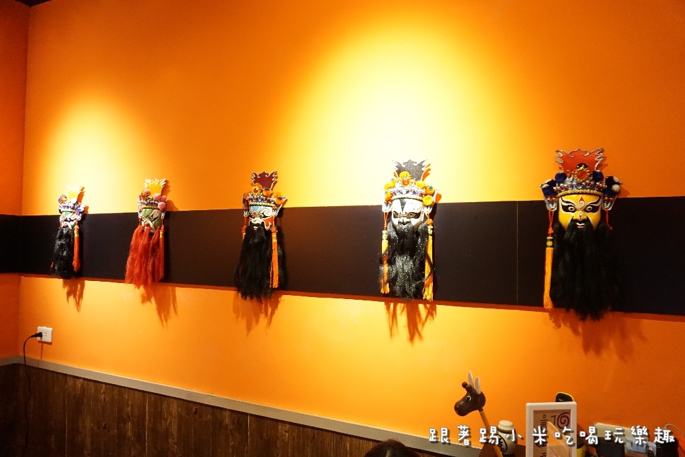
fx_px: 457
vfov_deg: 53.1
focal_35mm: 24
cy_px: 228
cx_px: 342
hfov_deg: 73.7
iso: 3200
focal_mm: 16
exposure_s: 1/50
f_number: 3.5
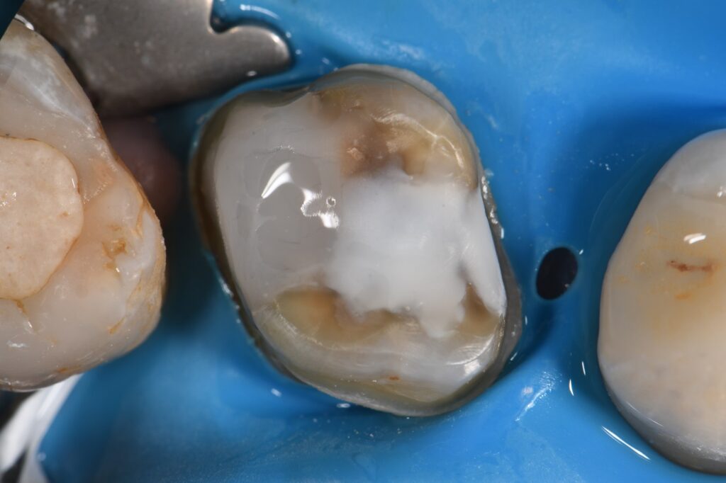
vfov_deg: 8.7
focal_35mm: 157
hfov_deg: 13.1
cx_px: 363
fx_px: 3165
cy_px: 242
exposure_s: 1/160
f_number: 32
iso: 200
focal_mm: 105
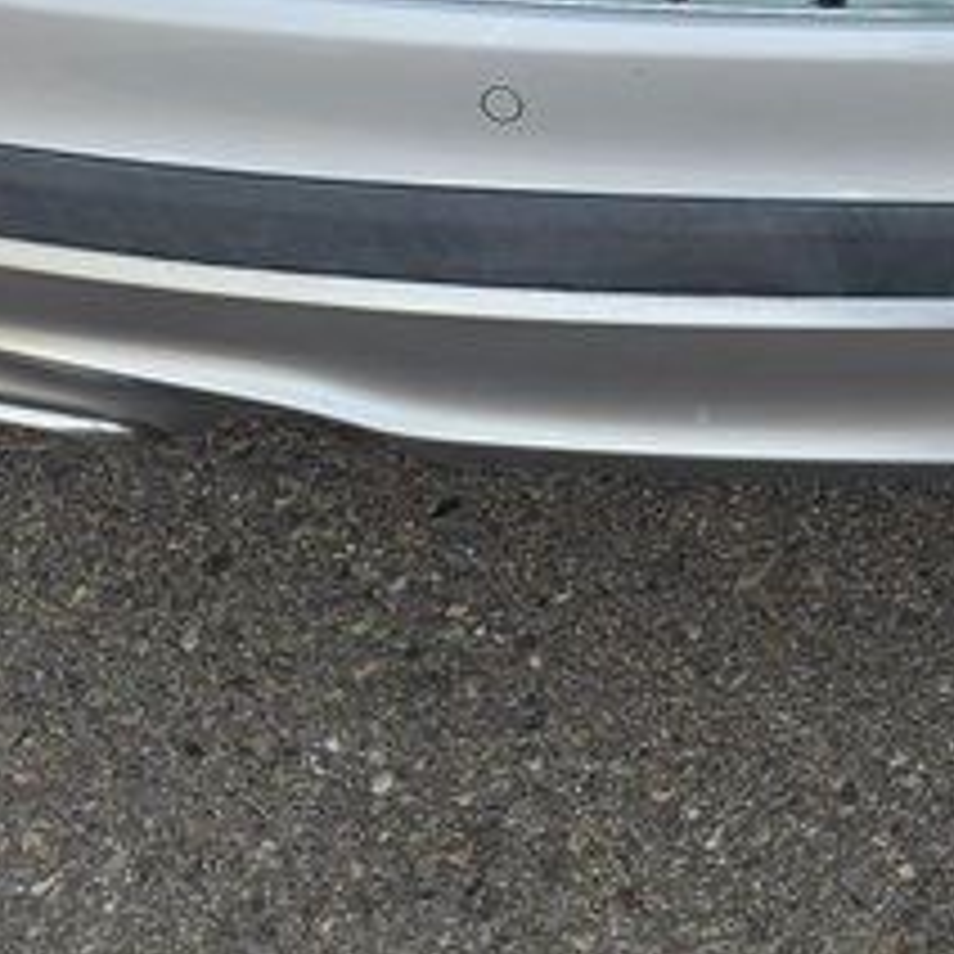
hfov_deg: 17.3
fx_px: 3056
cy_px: -765
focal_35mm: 98
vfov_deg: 15.3
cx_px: 981
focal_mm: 6.3
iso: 80
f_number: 1.7
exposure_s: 1/1395
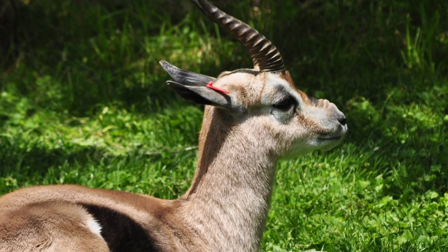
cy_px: 143
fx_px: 6532
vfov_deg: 2.2
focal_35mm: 550
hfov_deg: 3.9
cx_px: 190
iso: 320
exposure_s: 1/2000
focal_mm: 240
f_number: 5.6
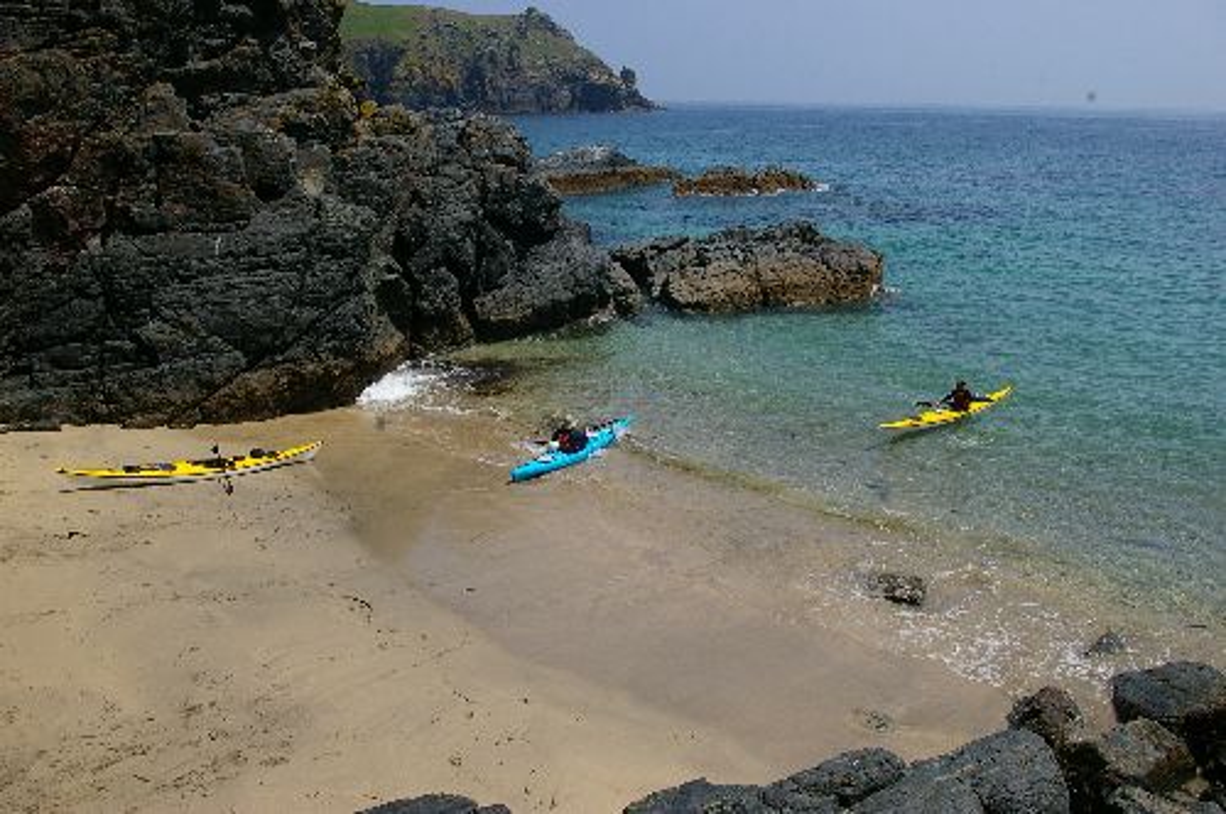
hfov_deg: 59.6
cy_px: 407
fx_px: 1071
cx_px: 613
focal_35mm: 32
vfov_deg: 41.6
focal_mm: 21
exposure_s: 1/250
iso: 200
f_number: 13
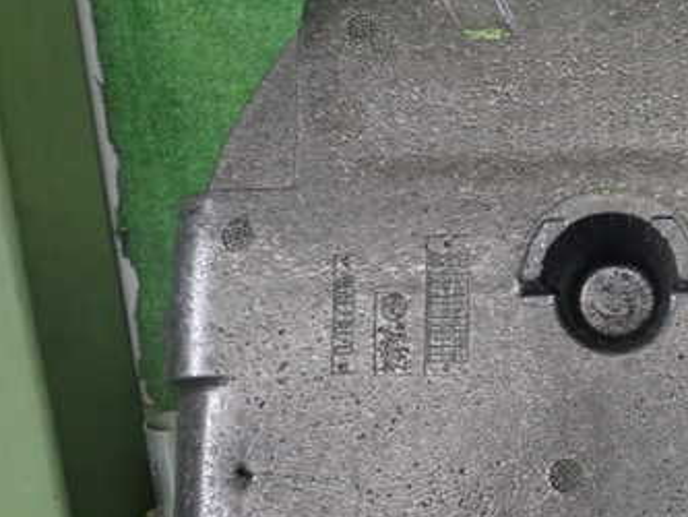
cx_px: 618
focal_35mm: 54
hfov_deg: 33.7
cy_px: 263
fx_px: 1074
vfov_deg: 27.0
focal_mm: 5.4
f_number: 2.3
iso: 320
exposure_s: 1/30
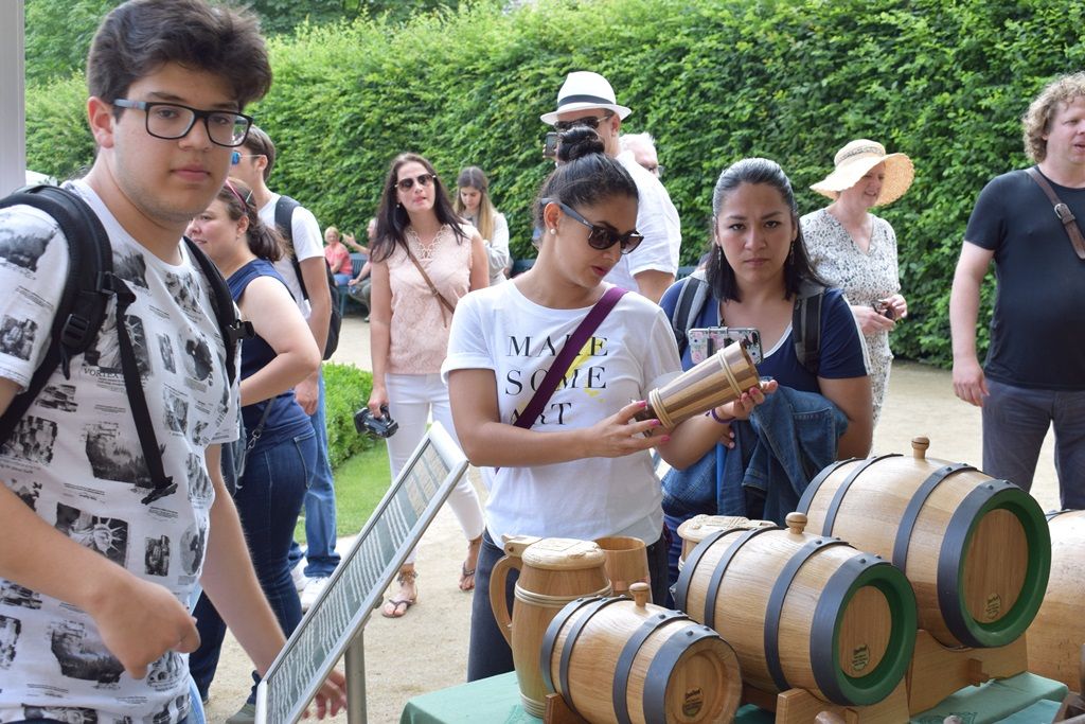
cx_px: 542
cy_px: 362
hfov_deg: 43.6
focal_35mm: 45
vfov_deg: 29.9
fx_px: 1356
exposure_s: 1/250
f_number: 8
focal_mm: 30
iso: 400
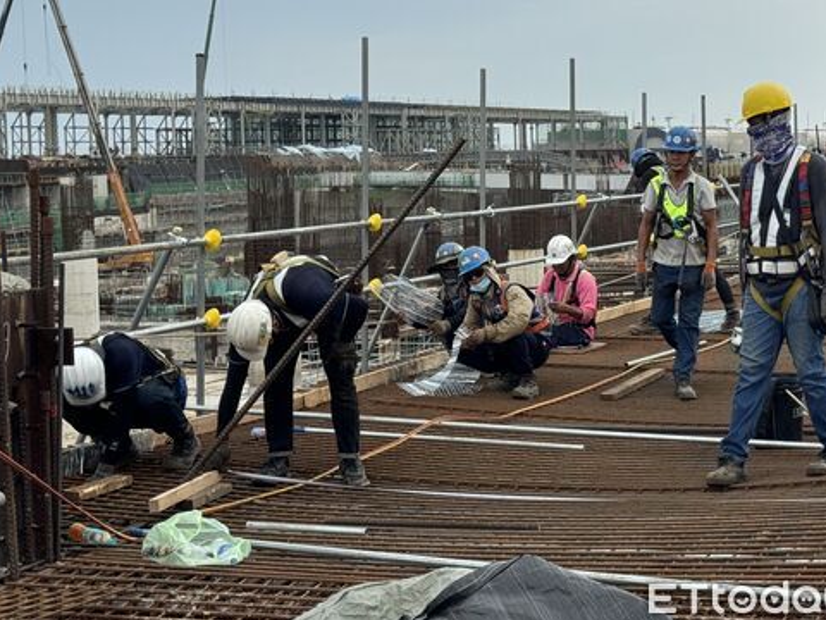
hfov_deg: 32.2
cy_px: 246
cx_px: 446
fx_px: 1432
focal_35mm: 60
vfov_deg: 24.4
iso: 64
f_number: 1.78
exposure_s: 1/3817
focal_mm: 6.76
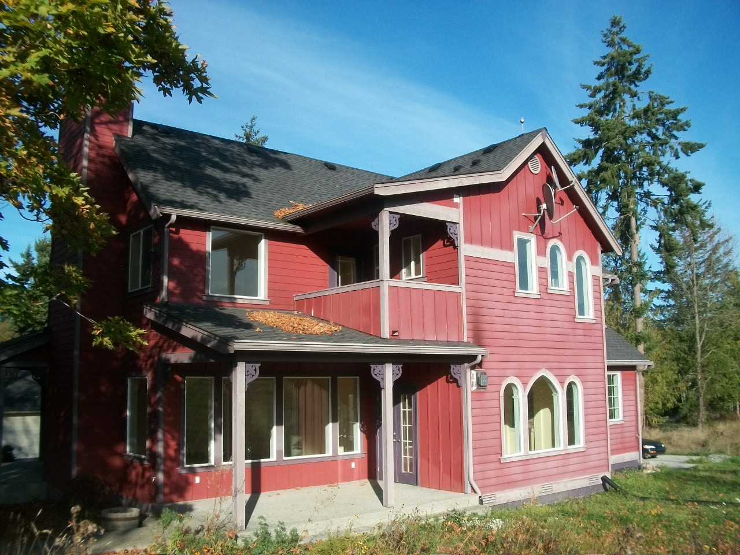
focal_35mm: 32
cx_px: 370
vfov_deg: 44.2
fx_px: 684
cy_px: 278
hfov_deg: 56.8
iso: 80
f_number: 5.5
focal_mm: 5.7
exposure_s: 1/320
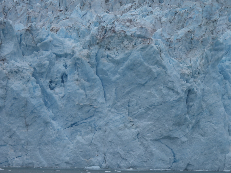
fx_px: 3670
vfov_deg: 2.7
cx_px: 116
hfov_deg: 3.6
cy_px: 86
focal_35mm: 550
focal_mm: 98.1
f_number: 5
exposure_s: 1/800
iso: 100
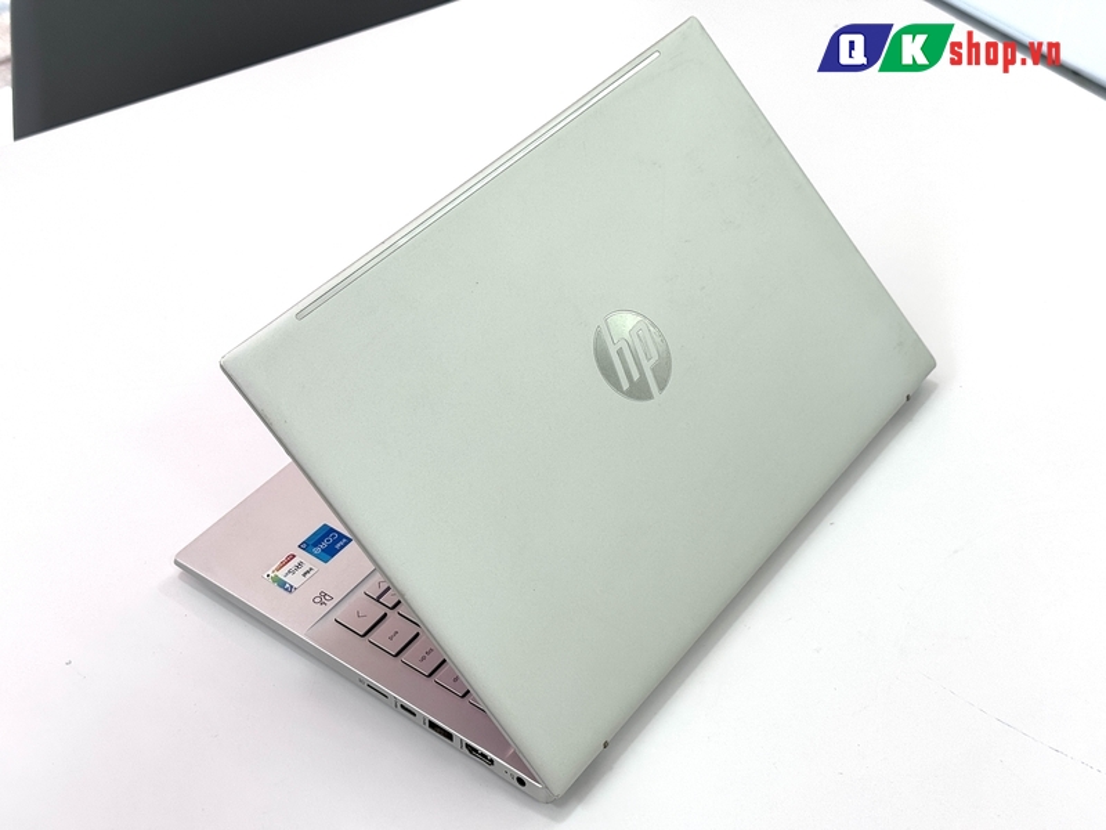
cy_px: 415
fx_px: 1534
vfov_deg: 30.3
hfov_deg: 39.7
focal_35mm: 48
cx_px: 553
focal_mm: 6.76
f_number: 1.78
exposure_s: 1/213
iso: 50
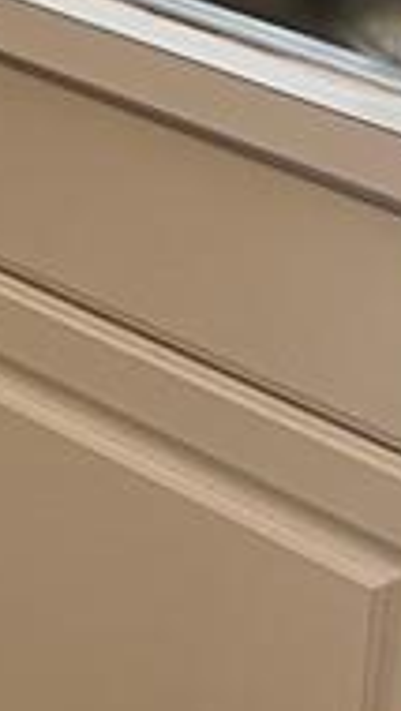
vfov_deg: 13.0
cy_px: -494
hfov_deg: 6.1
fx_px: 2890
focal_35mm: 153
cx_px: -1405
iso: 100
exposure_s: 1/60
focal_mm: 5.7
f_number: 1.5
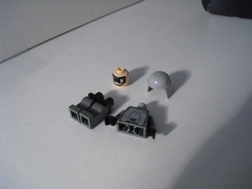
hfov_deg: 51.4
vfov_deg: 39.7
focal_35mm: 36
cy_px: 94
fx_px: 262
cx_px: 126
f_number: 3.1
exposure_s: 1/60
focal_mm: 6.3
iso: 400
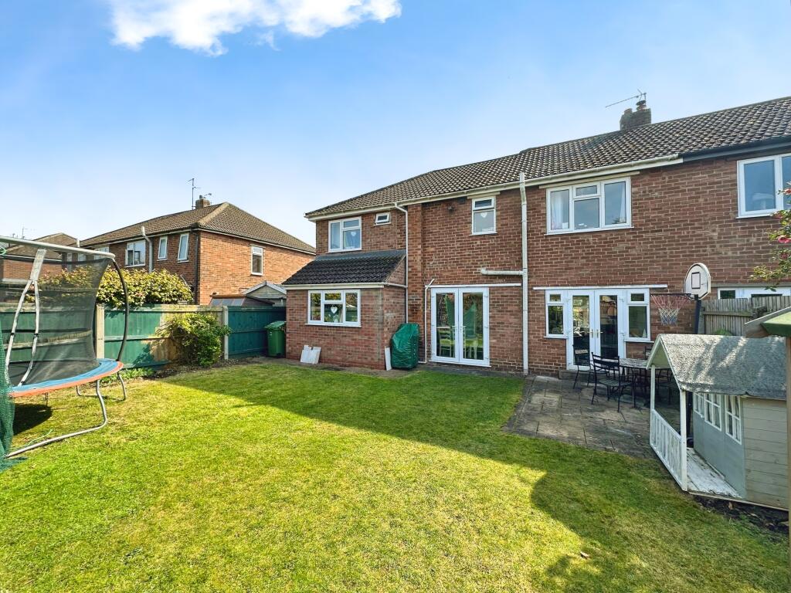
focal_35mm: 14
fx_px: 320
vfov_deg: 85.7
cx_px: 396
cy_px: 296
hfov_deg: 102.1
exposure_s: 1/540
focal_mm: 2.22
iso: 40
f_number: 2.2
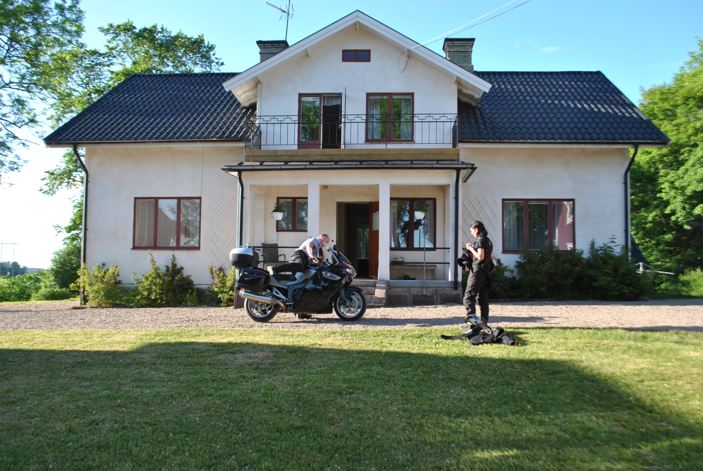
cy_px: 236
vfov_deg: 43.7
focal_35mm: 30
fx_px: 586
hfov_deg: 61.9
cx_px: 352
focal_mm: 20
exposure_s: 1/160
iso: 100
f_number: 6.3
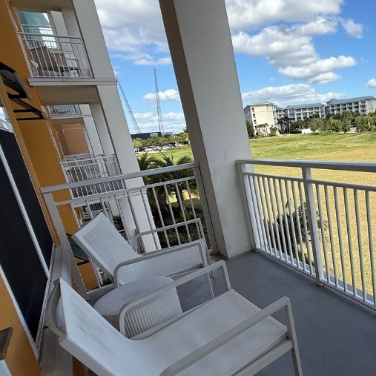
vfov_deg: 62.8
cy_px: 202
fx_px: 307
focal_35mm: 25
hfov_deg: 55.3
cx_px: 333
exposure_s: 1/1656
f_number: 2.2
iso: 50
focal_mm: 2.22
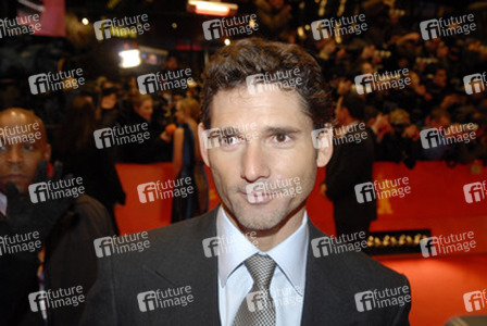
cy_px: 163
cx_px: 244
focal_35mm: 48
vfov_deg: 28.2
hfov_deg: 41.1
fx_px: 650
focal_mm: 32
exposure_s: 1/125
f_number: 5.6
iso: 800
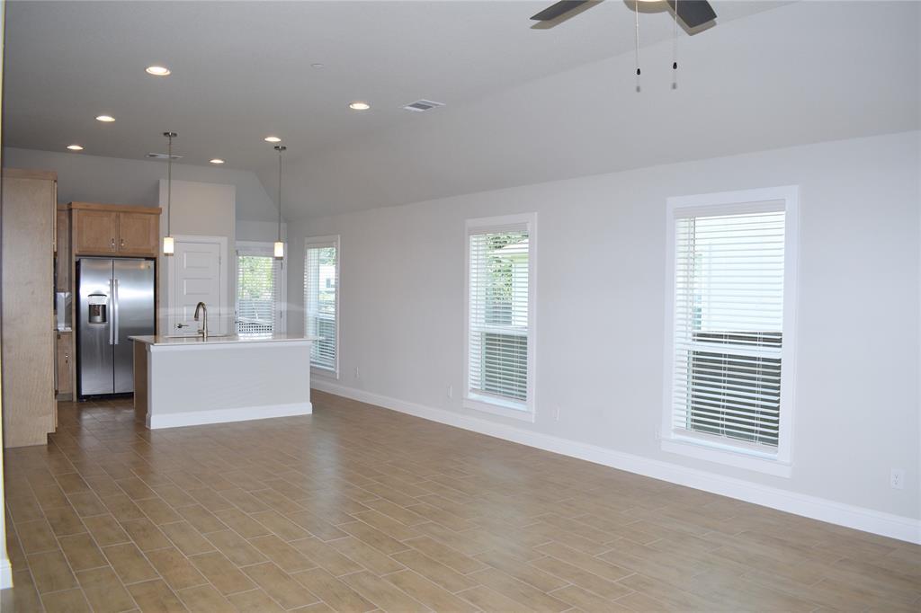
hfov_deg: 67.4
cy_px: 306
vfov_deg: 47.9
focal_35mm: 27
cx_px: 460
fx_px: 690
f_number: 5.6
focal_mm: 18
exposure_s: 1/125
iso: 400
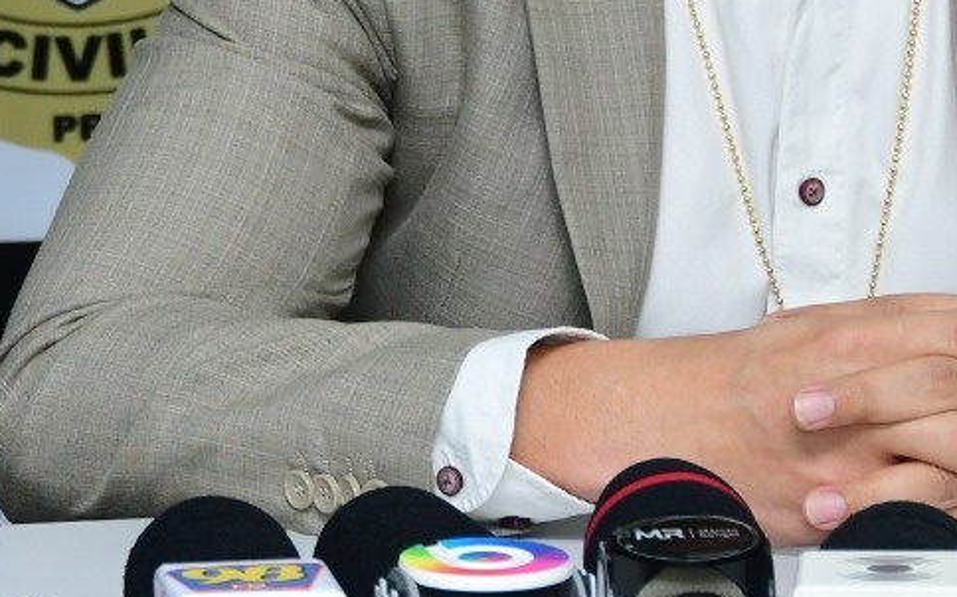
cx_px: 30
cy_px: -63
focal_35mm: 333
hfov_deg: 6.3
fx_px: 8673
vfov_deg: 3.9
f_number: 6.3
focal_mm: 65
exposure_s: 1/200
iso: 1000
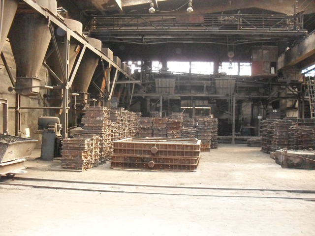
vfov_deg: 37.7
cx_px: 158
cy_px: 118
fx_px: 346
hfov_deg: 49.0
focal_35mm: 38
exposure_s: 1/45
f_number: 2.8
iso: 320
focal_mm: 6.3
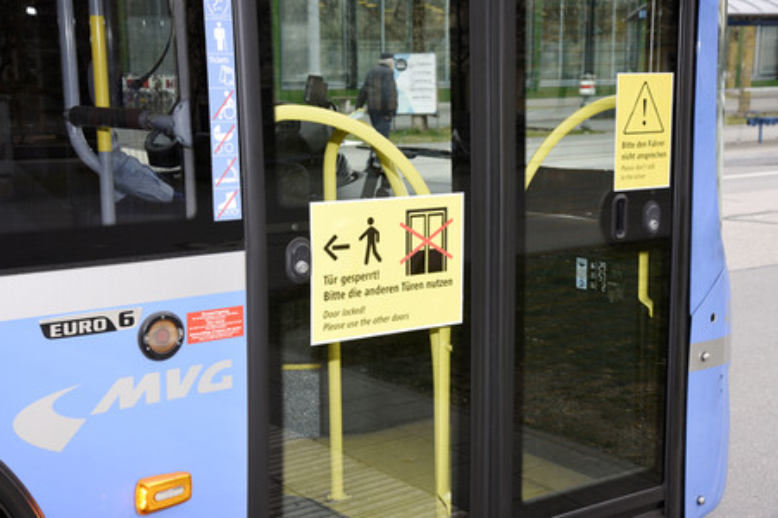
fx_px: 1252
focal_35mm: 58
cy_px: 259
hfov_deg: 34.5
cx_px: 389
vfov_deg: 23.3
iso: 1000
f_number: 9
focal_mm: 58
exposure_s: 1/160
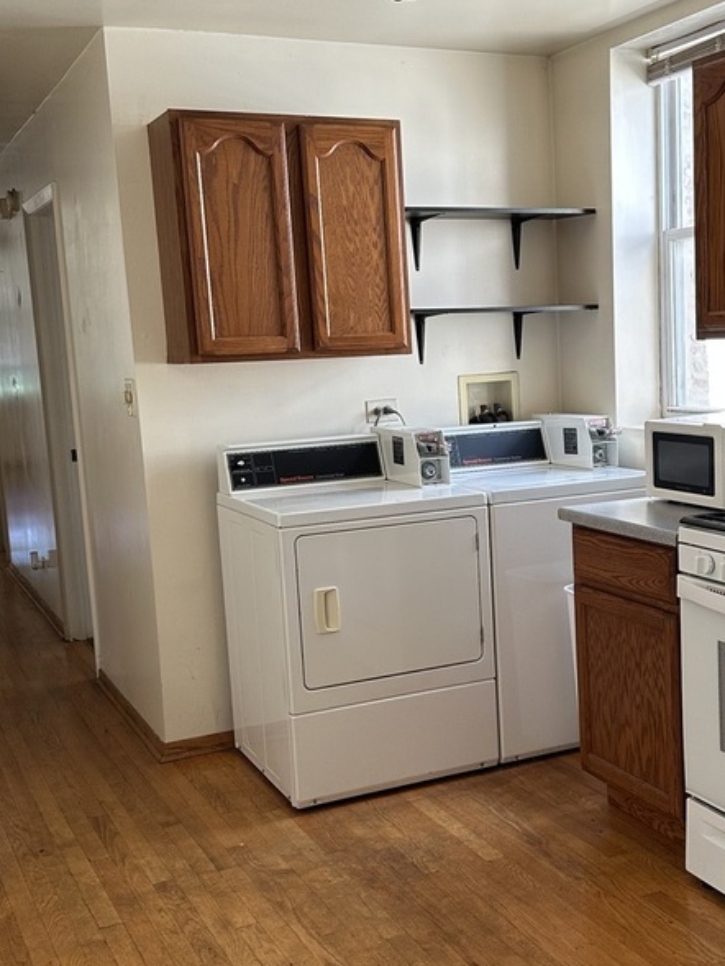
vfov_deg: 42.9
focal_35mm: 44
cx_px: 476
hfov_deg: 32.6
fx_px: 1228
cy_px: 525
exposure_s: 1/121
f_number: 1.78
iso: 125
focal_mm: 6.86
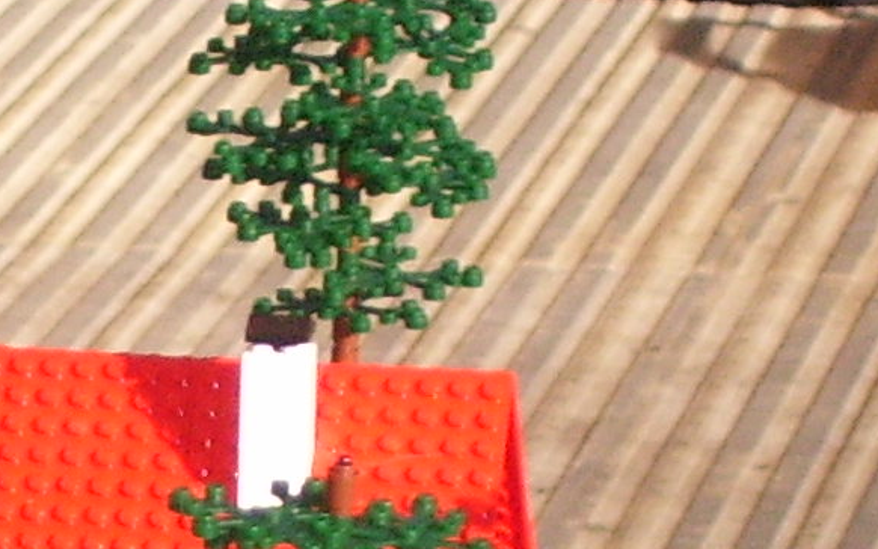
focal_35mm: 453
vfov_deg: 2.9
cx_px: -275
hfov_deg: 4.6
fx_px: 10842
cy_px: 899
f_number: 4.6
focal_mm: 18
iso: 200
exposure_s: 1/90
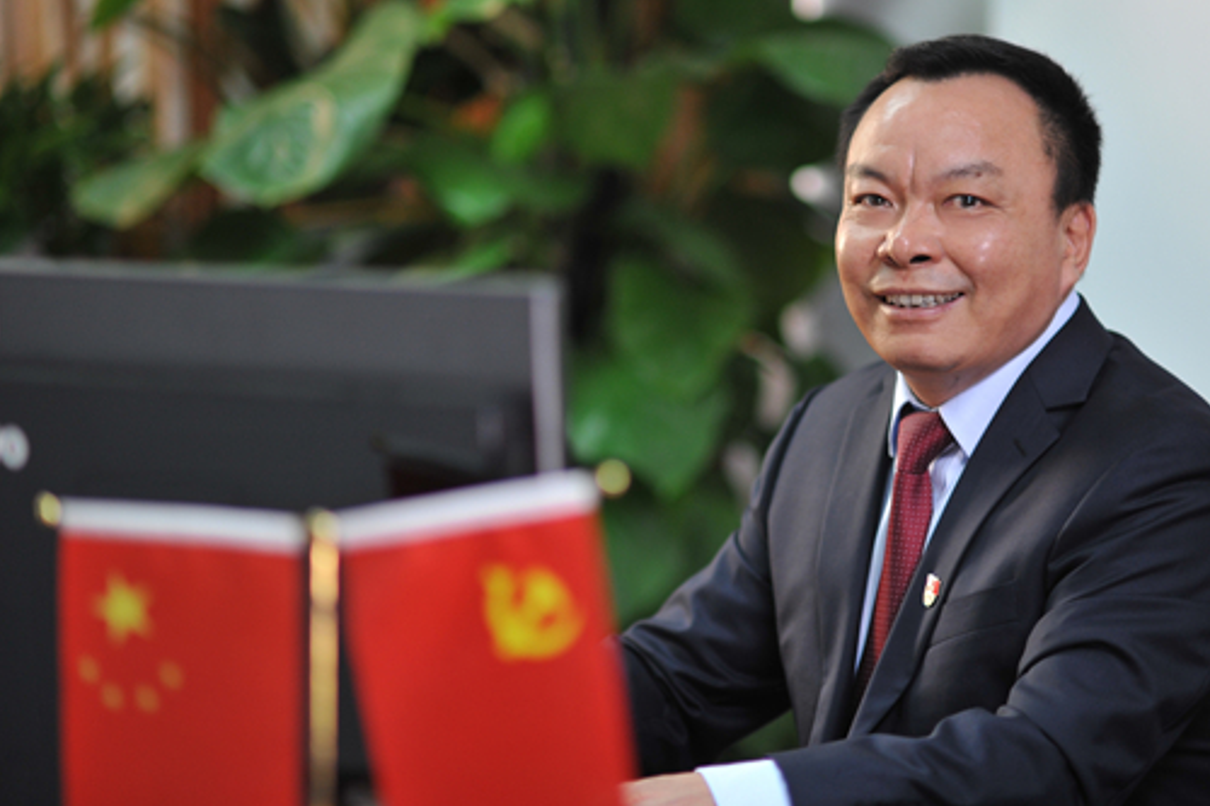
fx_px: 5443
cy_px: 359
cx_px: 695
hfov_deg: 12.7
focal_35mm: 162
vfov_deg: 8.5
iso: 800
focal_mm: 135
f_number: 2
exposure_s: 1/200
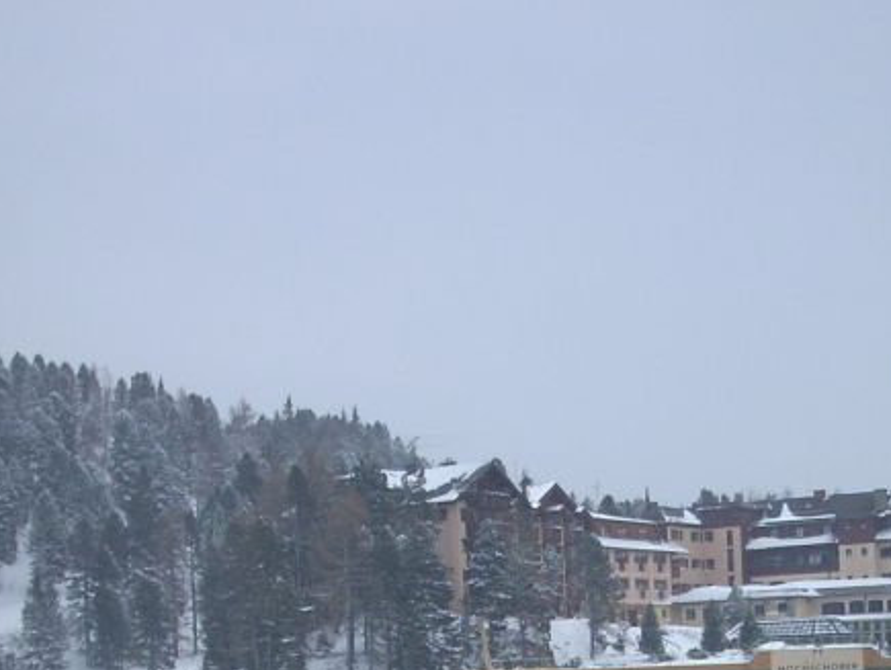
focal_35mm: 87
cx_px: 655
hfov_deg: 22.3
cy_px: 748
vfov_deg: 16.5
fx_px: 2241
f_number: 5.6
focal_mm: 6.2
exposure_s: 1/479
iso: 64
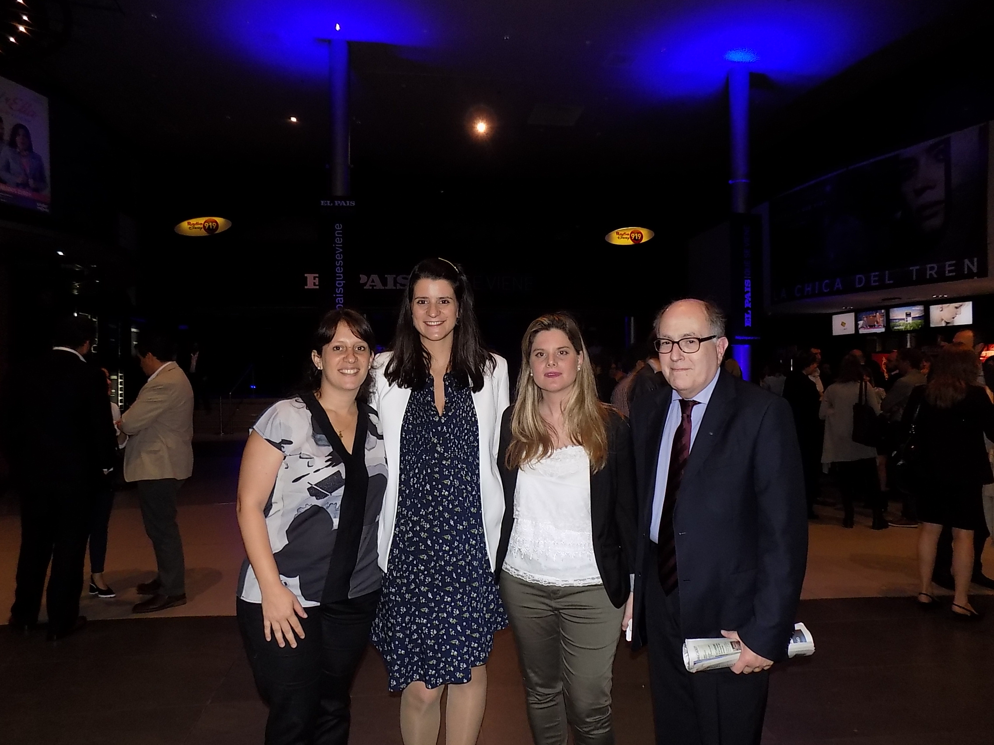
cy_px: 372
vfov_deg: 58.9
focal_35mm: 23
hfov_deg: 73.9
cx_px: 497
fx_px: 660
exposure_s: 1/30
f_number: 3.1
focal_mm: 4
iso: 200
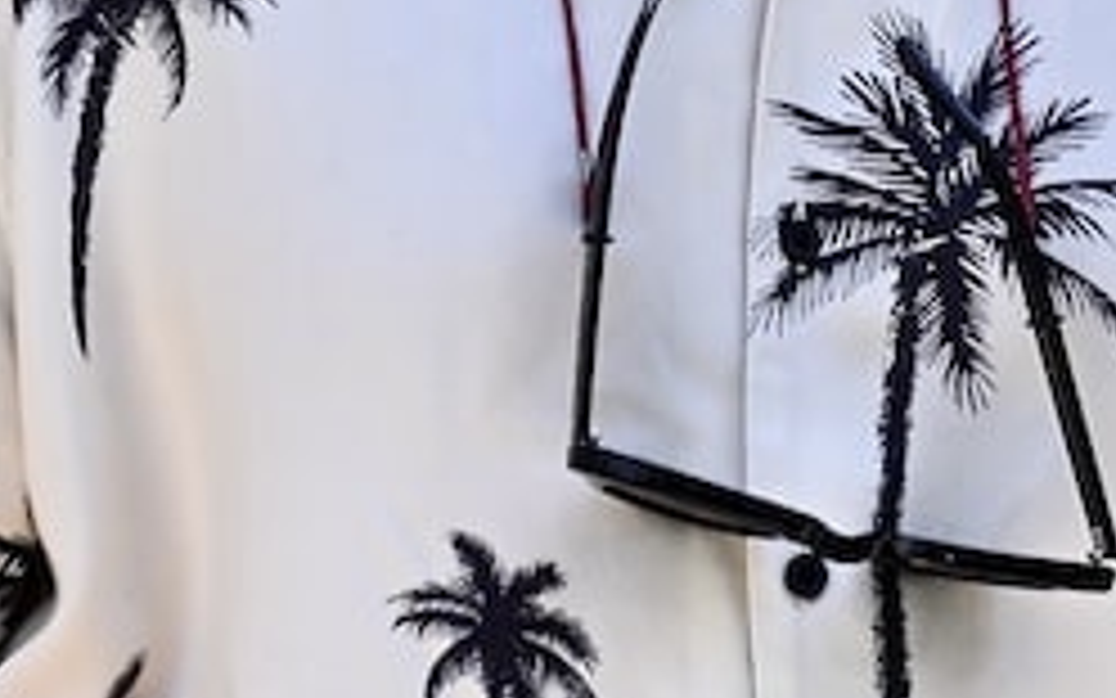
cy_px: -576
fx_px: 8942
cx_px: 783
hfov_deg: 7.1
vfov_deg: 4.4
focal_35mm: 294
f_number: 4.5
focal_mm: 70
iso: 360
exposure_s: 1/125
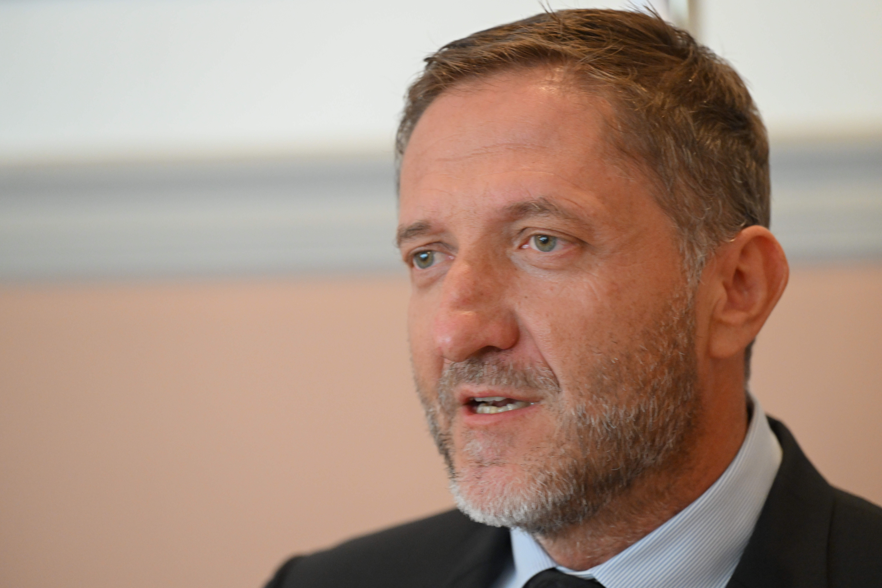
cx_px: 441
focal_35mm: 200
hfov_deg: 10.3
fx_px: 4900
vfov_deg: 6.9
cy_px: 294
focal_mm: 200
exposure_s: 1/160
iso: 3200
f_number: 3.5
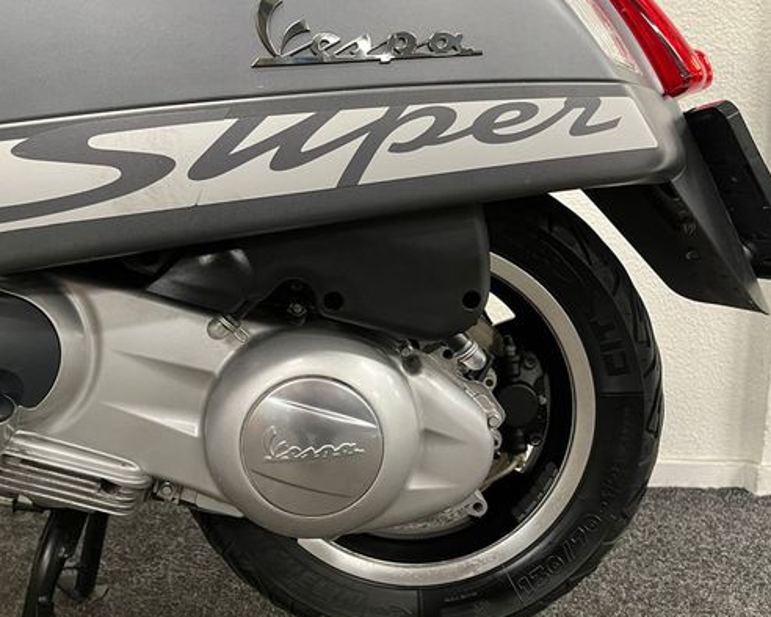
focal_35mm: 33
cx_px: 299
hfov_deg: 53.7
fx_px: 753
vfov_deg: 44.5
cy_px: 288
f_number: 1.6
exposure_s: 1/50
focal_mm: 5.1
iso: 320
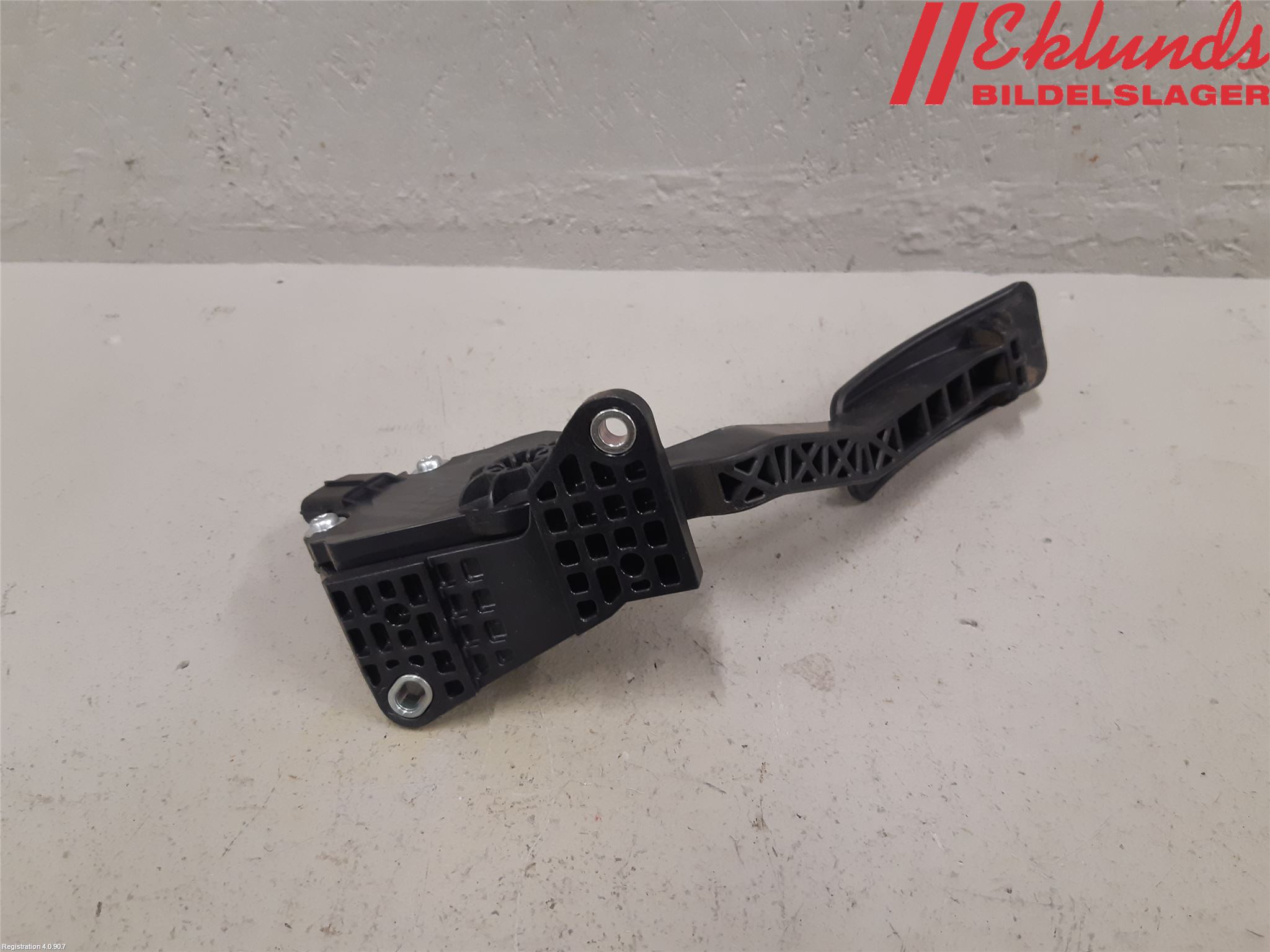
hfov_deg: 67.3
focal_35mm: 26
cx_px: 635
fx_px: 954
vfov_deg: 53.1
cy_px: 476
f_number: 1.7
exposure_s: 1/50
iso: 160
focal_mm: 3.93
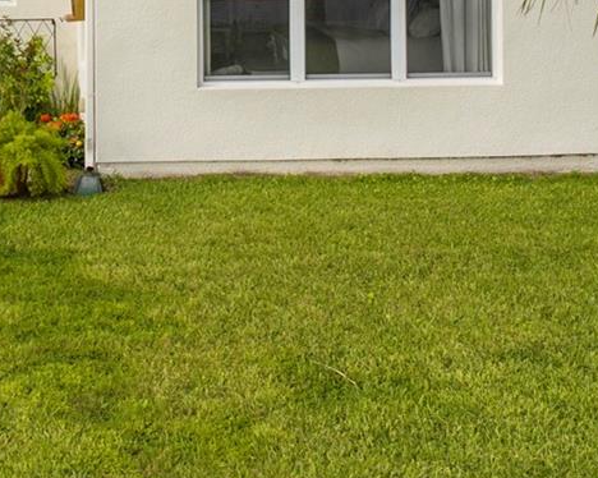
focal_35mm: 80
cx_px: -20
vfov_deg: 17.4
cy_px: -218
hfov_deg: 22.8
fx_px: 1415
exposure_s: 1/1600
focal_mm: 12.29
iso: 100
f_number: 2.8
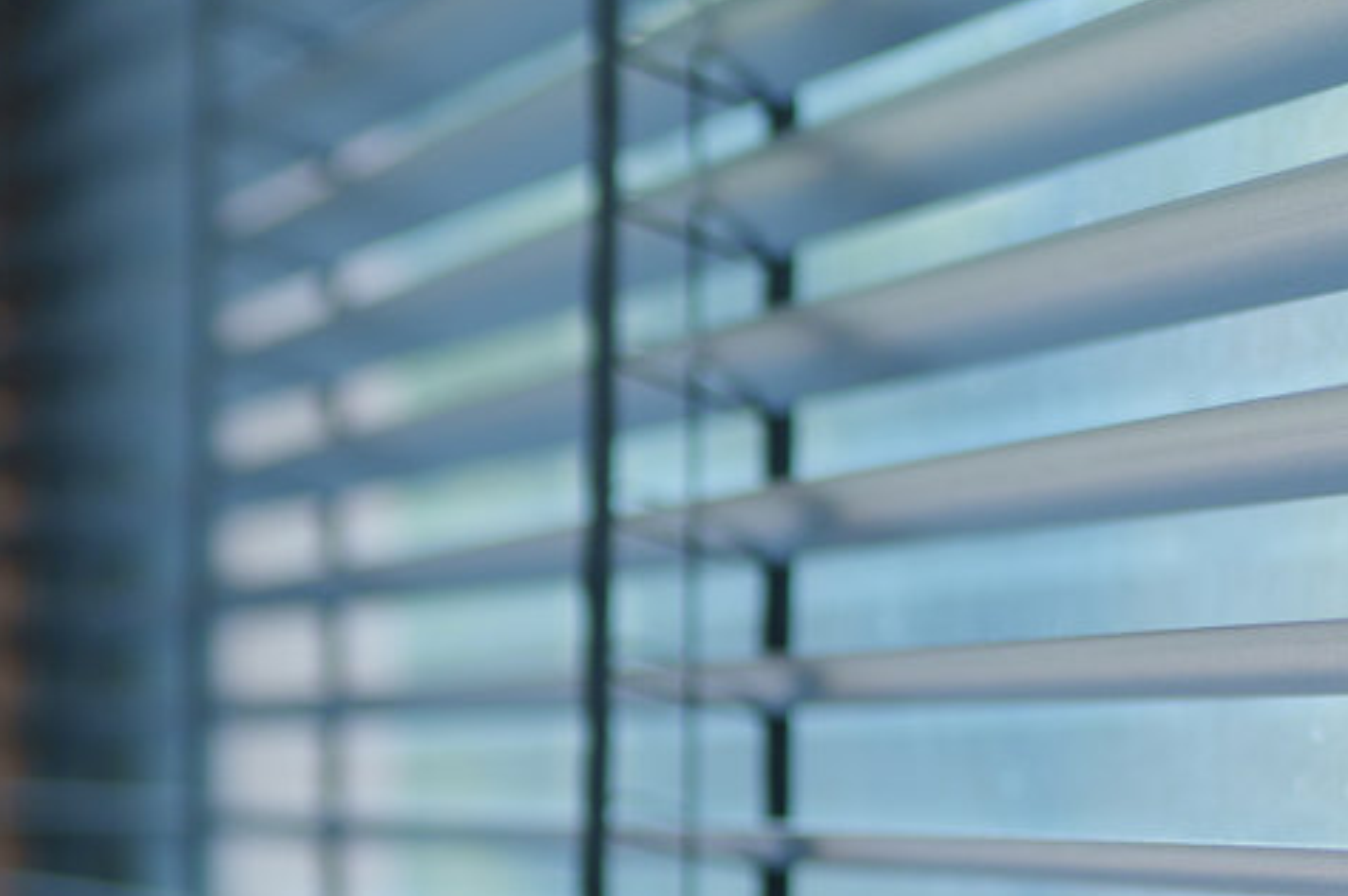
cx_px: -582
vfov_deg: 11.4
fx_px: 4415
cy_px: 997
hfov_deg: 16.1
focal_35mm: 118
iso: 100
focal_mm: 35
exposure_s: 1/320
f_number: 1.4
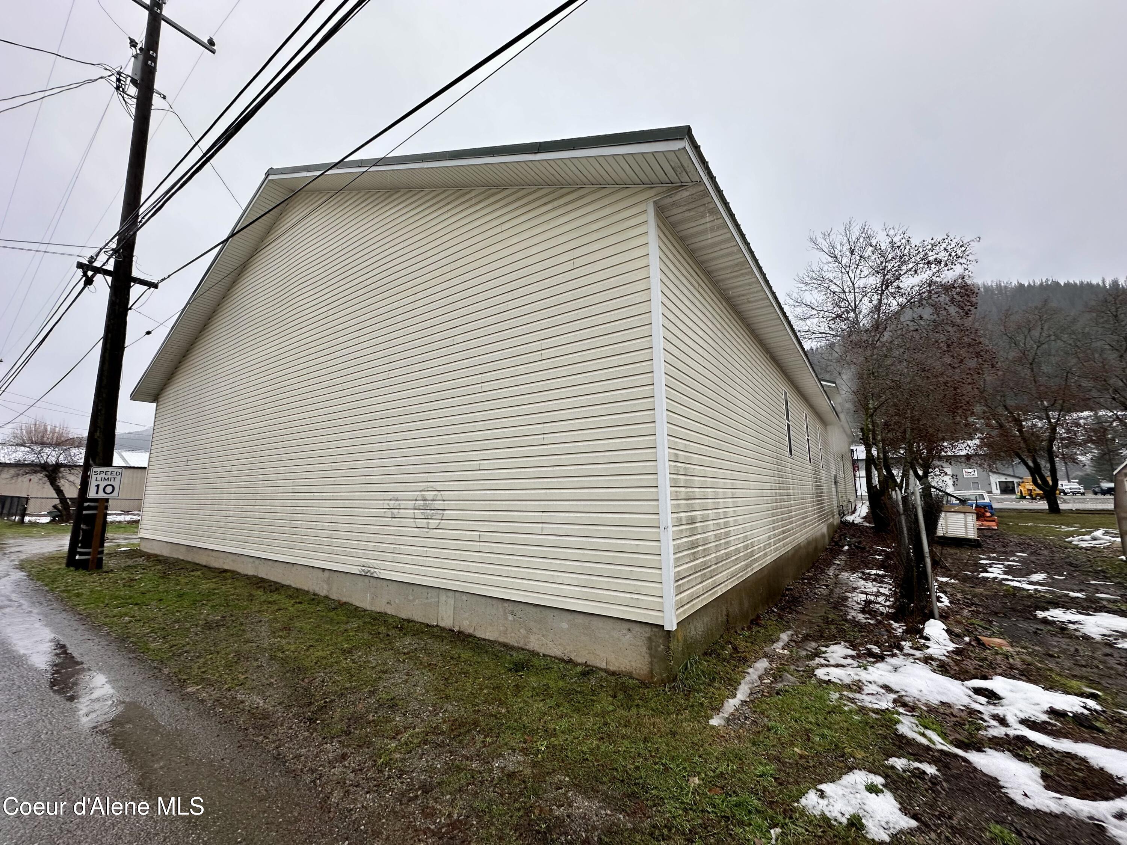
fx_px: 456
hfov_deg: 102.1
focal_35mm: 14
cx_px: 564
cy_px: 422
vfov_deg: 85.7
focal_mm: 2.22
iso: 40
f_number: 2.2
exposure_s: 1/153
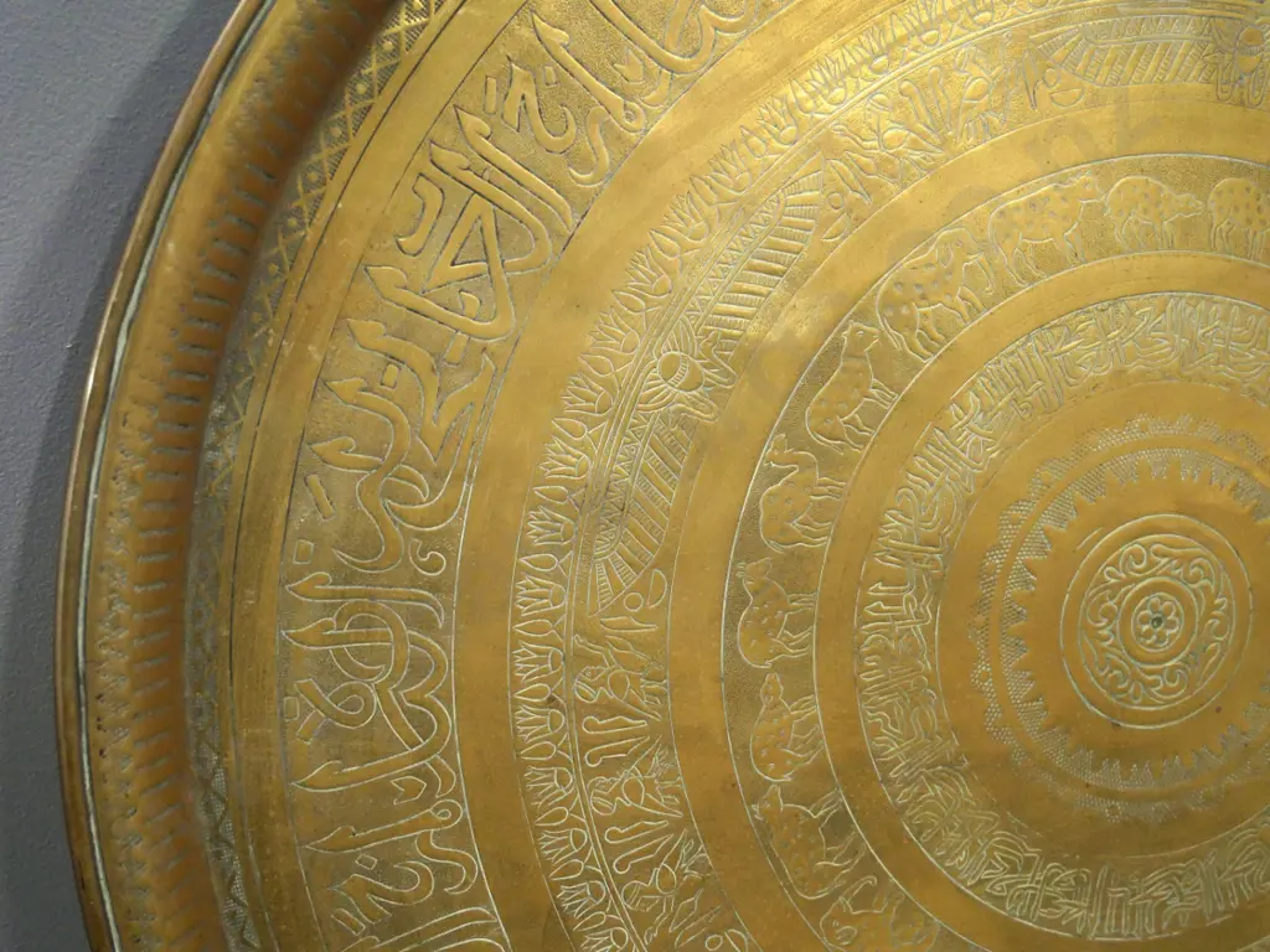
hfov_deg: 46.8
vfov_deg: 36.0
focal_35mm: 40
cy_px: 476
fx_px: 1468
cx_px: 635
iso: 3200
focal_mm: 20
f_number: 4.9
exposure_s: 1/125
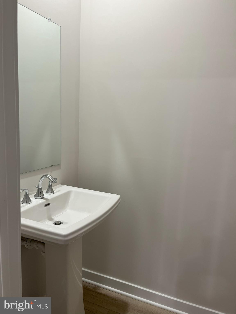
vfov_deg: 67.3
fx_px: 236
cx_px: 118
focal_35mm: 26
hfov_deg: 53.1
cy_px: 157
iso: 80
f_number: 1.6
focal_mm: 5.1
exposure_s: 1/60
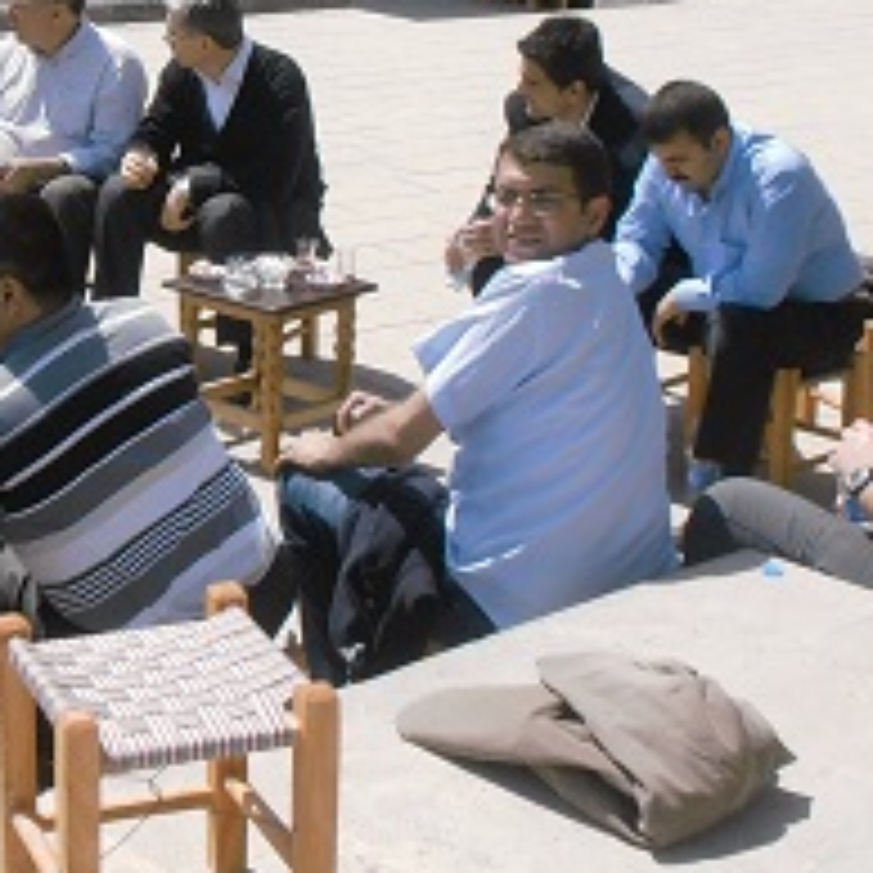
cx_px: 54
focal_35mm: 88
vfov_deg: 19.6
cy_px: 245
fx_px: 2511
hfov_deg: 19.3
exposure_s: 1/1000
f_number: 3.5
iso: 80
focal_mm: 5.25
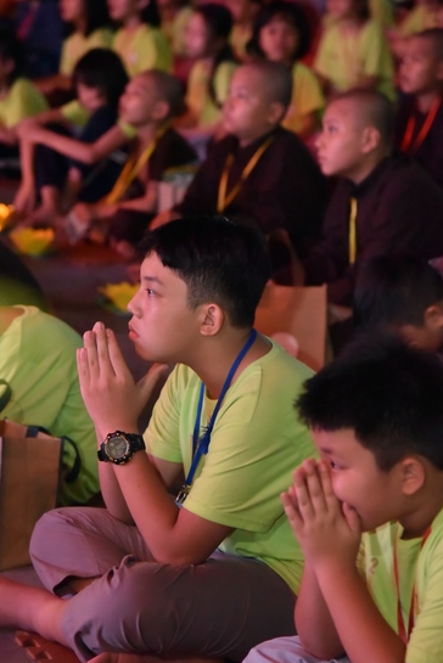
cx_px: 213
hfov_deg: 9.6
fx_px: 2636
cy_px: 349
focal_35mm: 143
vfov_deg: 14.3
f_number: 4.5
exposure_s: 1/80
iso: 8000
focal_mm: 120
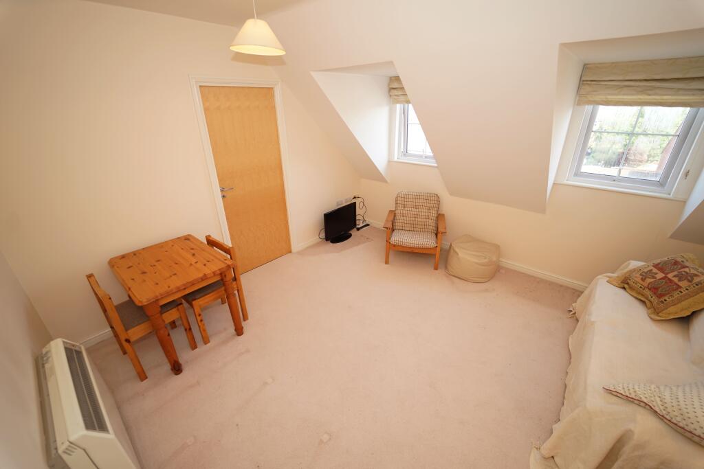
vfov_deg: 81.2
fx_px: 274
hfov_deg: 104.2
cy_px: 234
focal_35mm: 14
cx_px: 352
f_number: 2.8
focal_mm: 14
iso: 100
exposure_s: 1/60
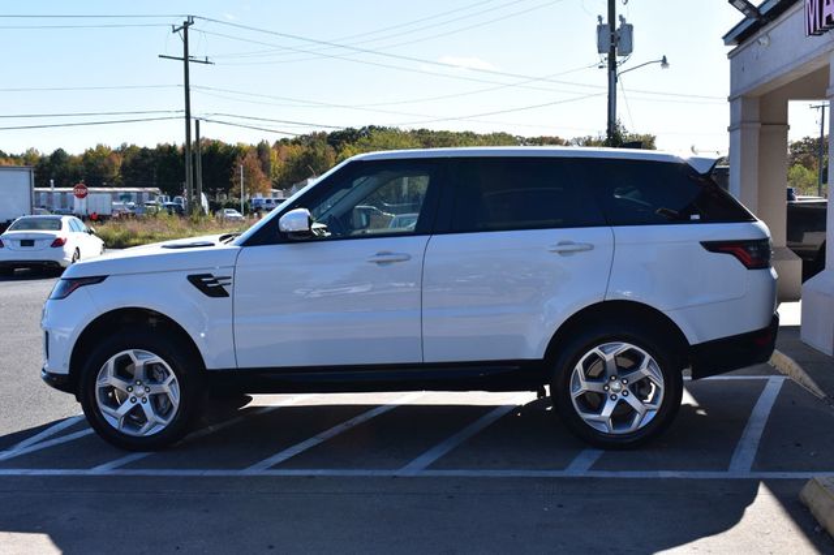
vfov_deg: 30.8
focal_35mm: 44
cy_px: 278
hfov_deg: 45.0
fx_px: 1007
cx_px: 417
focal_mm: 29
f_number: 11
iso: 400
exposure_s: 1/400
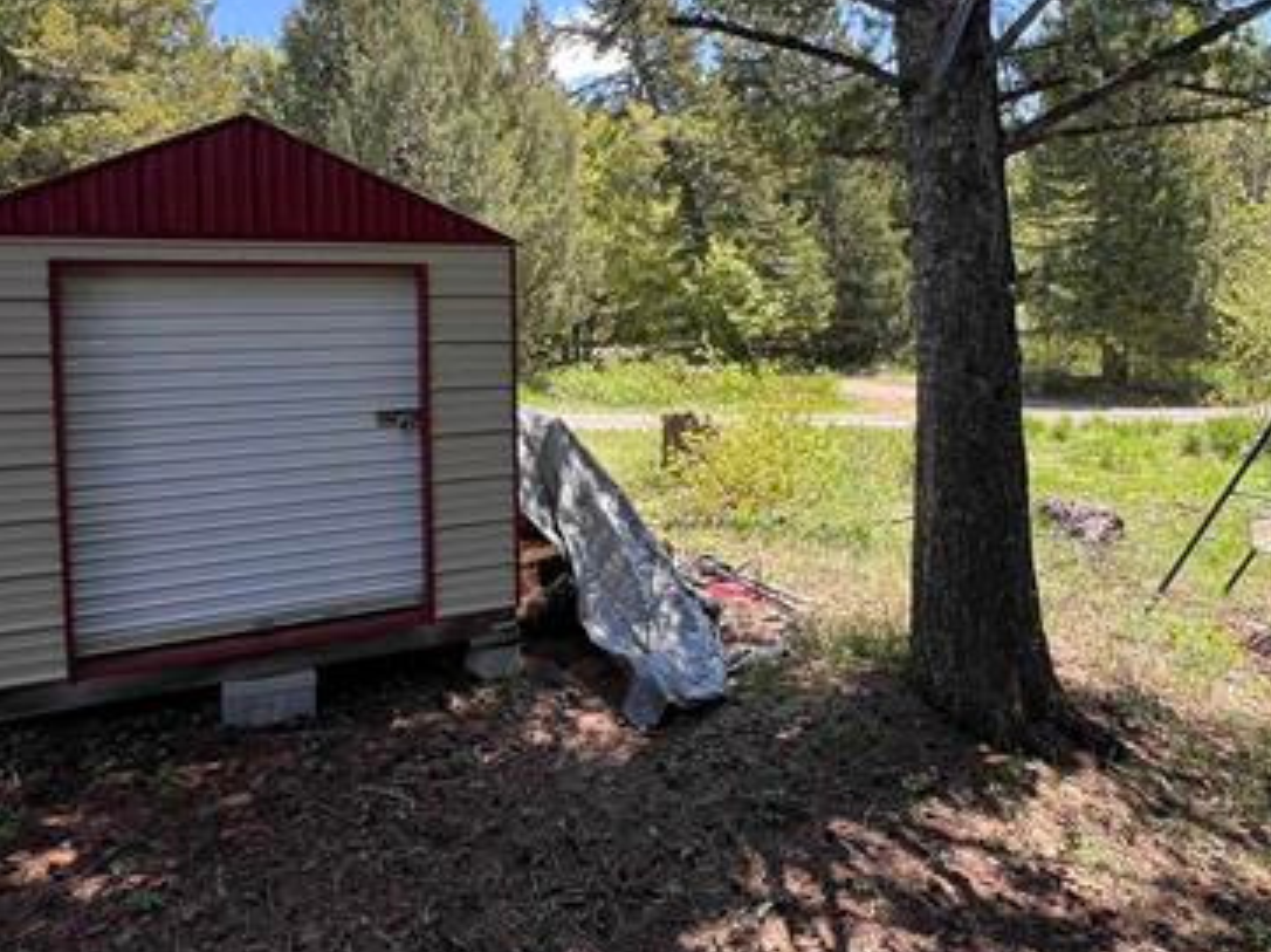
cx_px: 611
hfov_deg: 73.9
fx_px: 844
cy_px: 372
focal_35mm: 23
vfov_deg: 58.3
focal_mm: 1.57
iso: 32
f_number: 1.8
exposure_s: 1/261
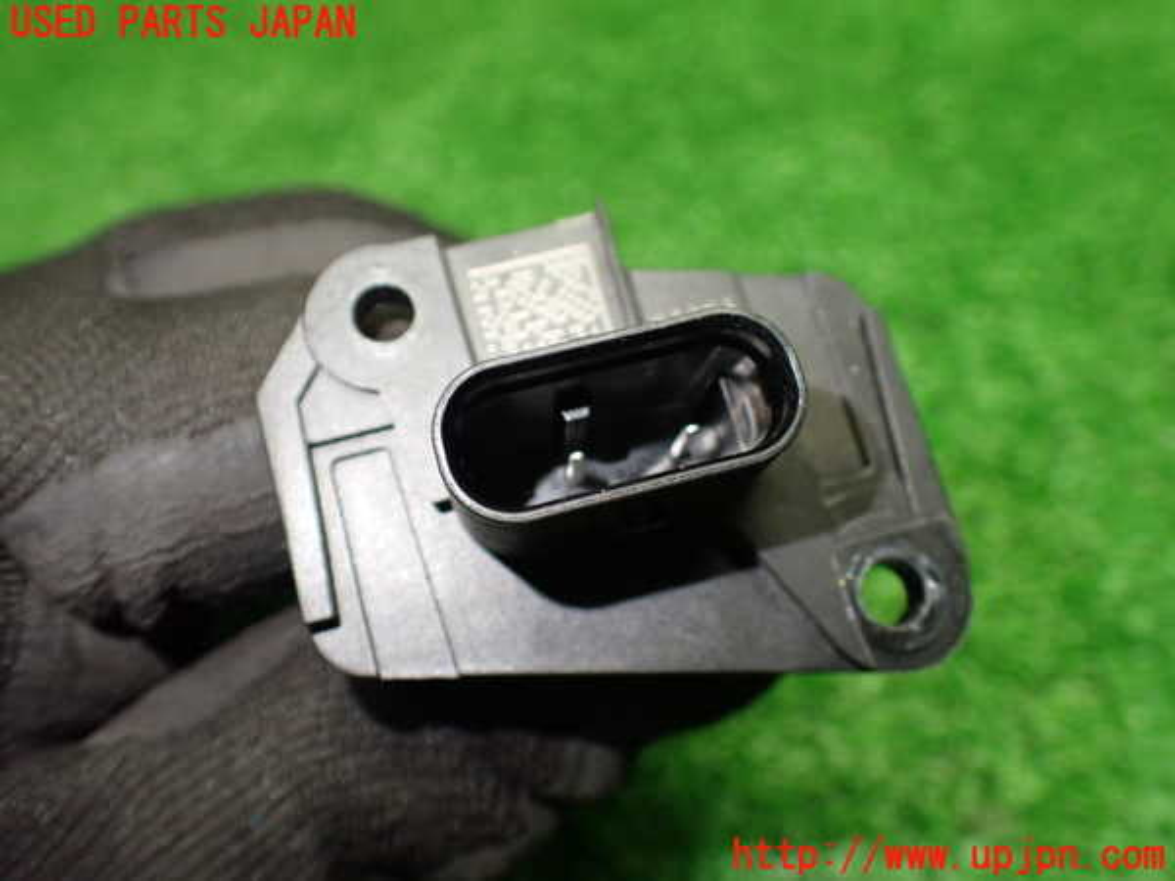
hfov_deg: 60.0
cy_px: 440
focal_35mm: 30
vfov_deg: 46.8
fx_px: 1018
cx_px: 588
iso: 640
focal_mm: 5.4
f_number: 2.3
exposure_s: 1/125
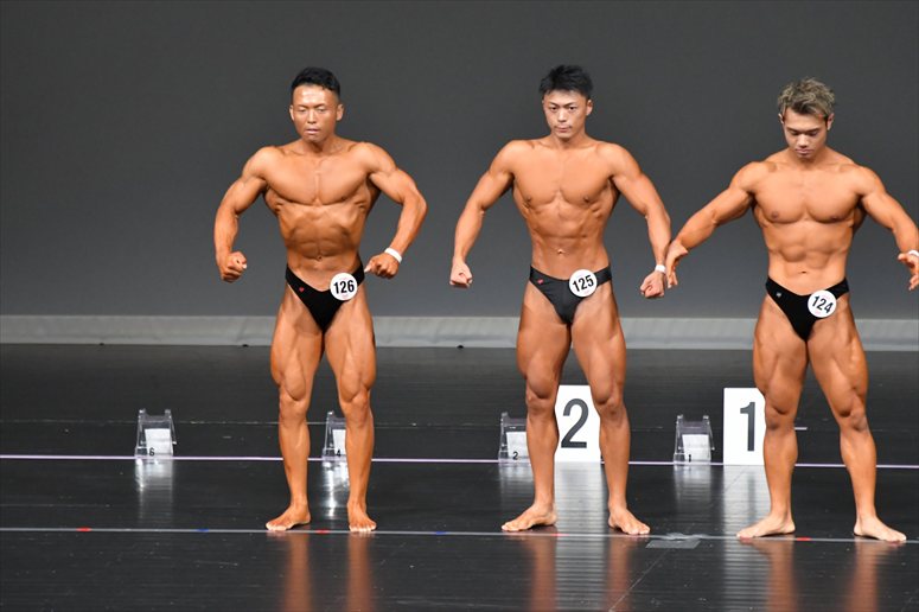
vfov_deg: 4.4
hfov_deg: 6.5
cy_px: 306
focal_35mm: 315
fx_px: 8037
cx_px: 460
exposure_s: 1/400
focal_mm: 210
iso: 5000
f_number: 5.6
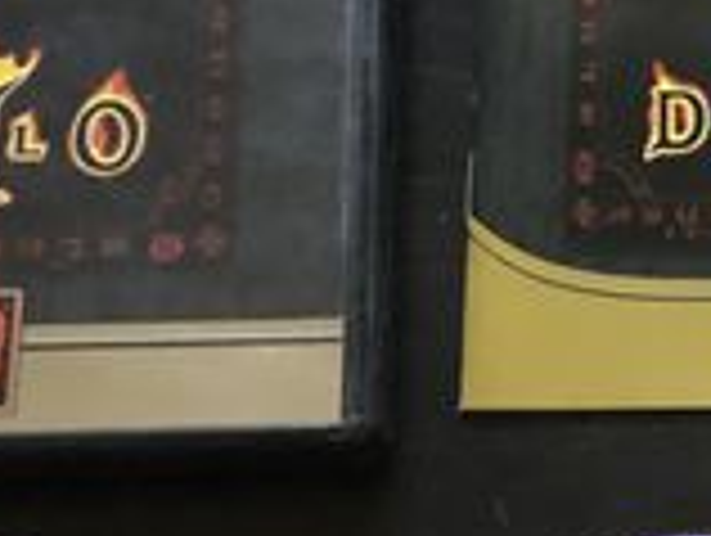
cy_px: 376
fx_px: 2551
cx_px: 824
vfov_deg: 12.0
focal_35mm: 124
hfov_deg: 15.4
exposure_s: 1/4
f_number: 1.8
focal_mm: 4
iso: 100
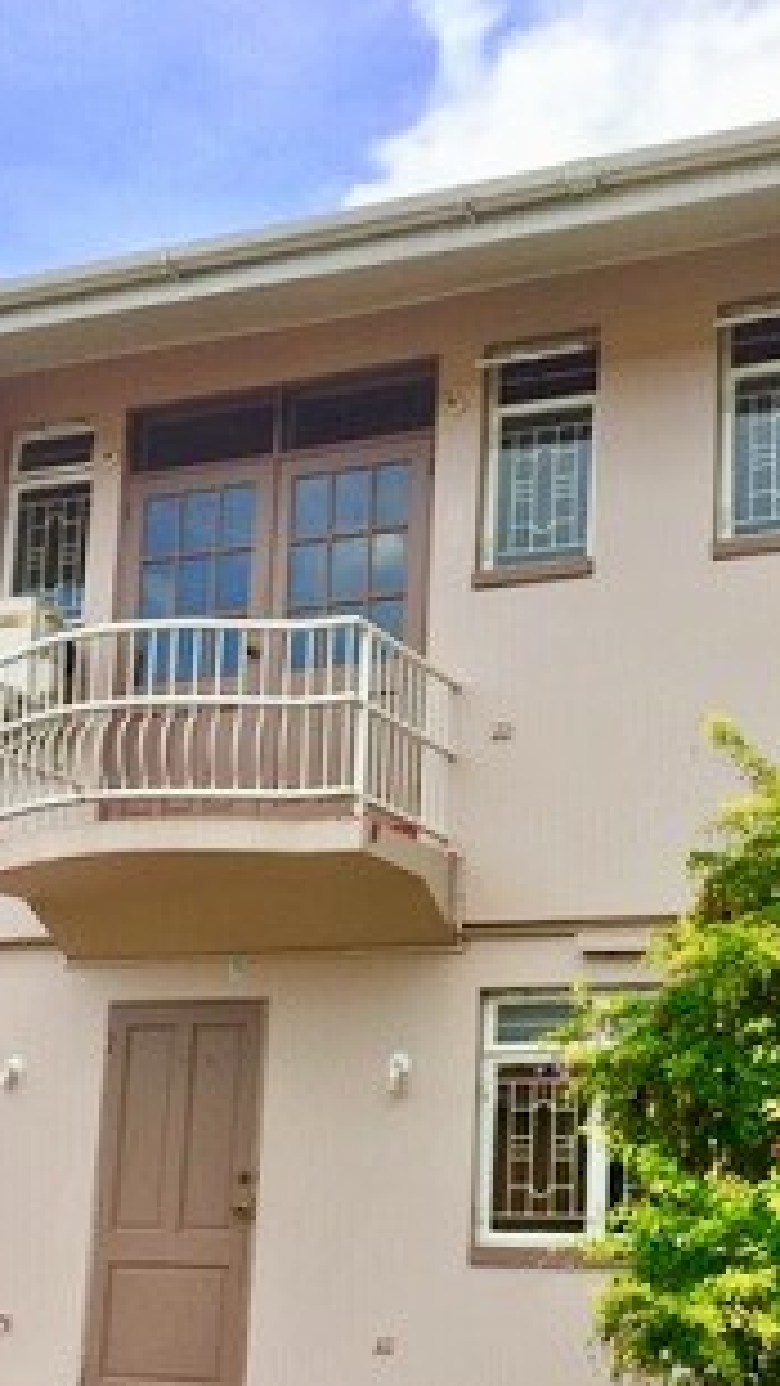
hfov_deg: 24.2
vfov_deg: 41.4
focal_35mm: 49
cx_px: 569
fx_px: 1800
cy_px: 951
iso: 32
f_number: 2.2
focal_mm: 4.15
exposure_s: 1/520
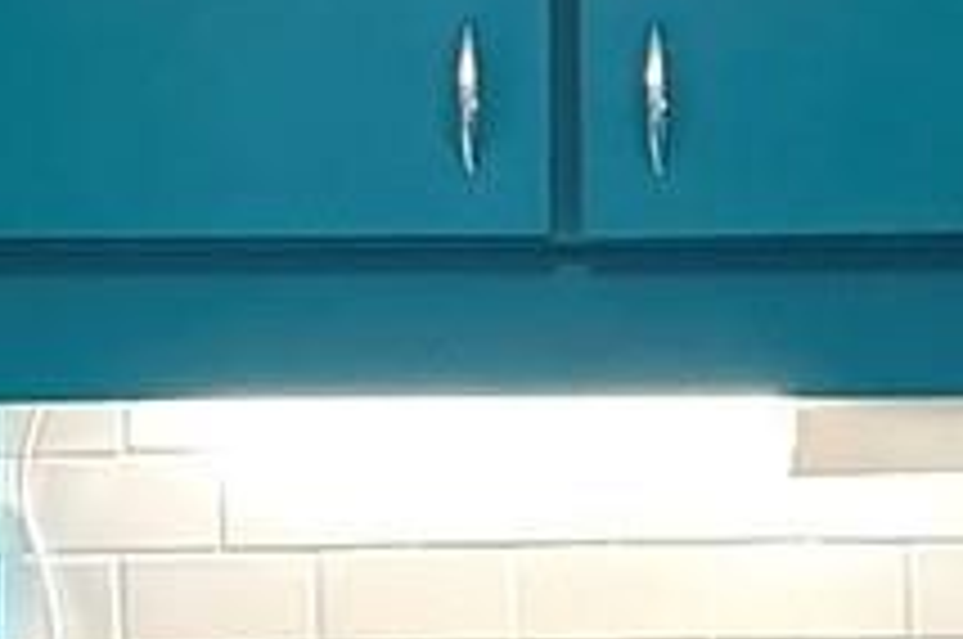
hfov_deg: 18.7
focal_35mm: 109
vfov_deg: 12.4
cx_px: 644
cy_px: 662
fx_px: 2911
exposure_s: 1/60
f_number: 2.2
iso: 800
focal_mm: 2.22
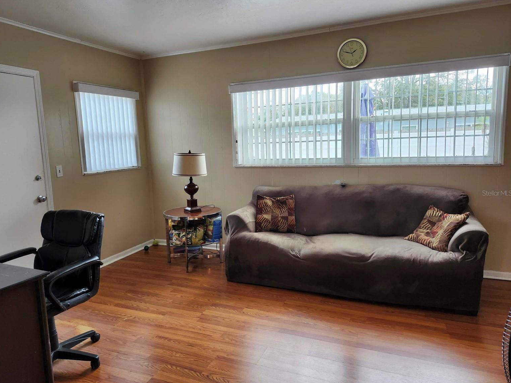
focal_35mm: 24
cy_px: 193
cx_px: 247
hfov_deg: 71.6
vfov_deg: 56.8
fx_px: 354
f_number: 1.8
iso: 125
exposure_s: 1/180
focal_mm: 5.54
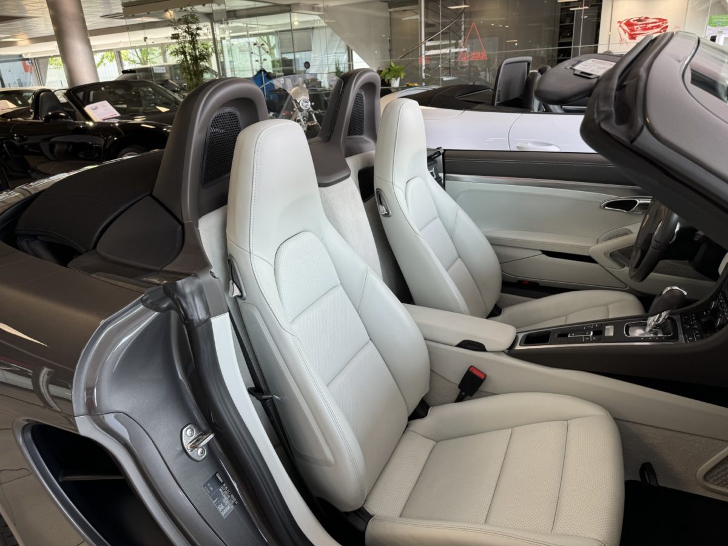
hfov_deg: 71.6
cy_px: 273
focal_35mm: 24
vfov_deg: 56.8
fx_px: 505
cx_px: 364
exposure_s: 1/100
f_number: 1.78
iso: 50
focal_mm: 6.76
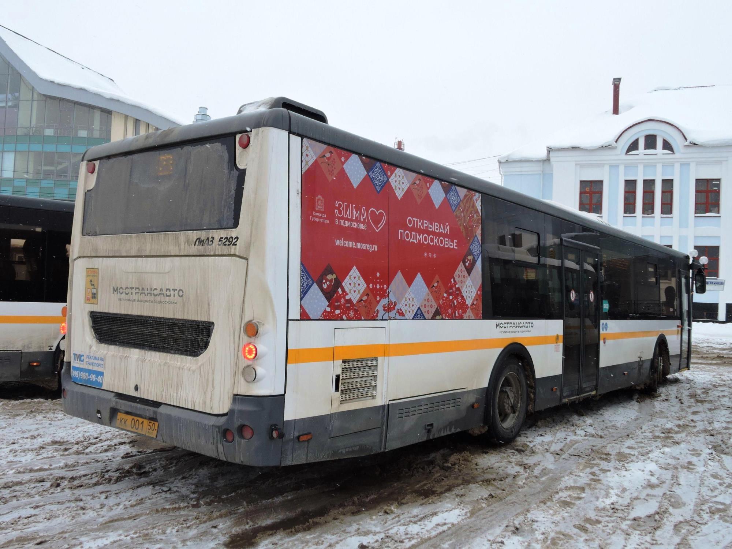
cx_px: 366
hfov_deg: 60.0
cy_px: 274
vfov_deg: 46.8
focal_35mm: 30
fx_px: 634
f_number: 3.5
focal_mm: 5.4
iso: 100
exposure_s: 1/320
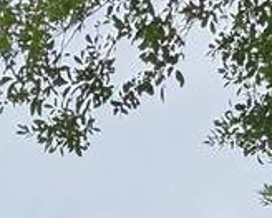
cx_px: 395
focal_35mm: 175
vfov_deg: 7.3
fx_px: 1408
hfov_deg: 10.7
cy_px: 769
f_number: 1.7
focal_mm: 6.3
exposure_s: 1/3151
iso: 80
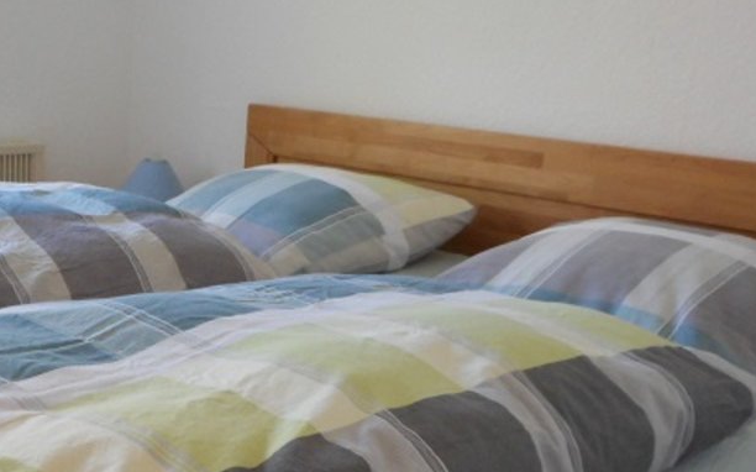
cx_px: 185
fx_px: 1071
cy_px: 356
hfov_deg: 37.9
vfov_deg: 24.6
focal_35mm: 52
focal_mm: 4.5
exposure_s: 1/30
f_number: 3.7
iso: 320
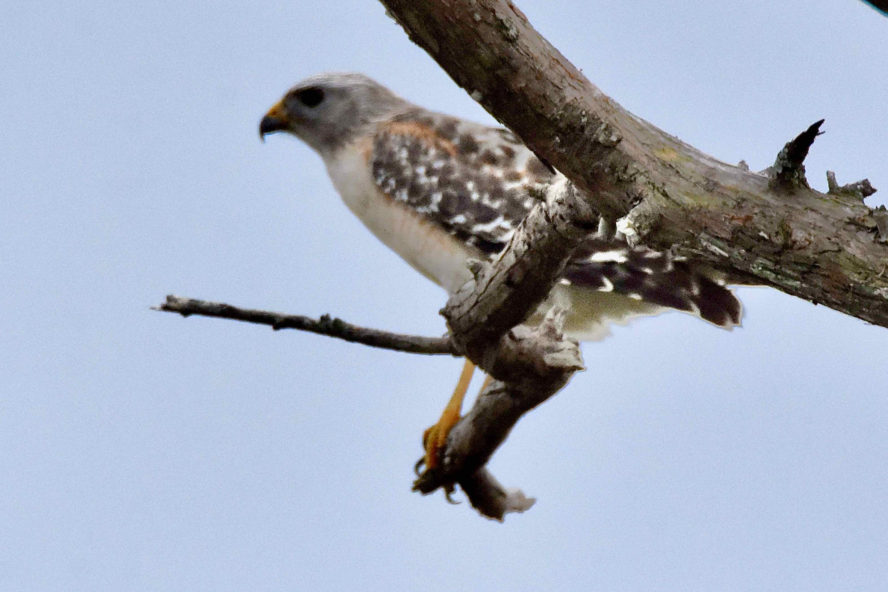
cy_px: 161
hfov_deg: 1.4
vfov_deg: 1.0
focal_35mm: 1425
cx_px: 340
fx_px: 35147
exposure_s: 1/5000
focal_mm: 600
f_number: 9
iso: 5000
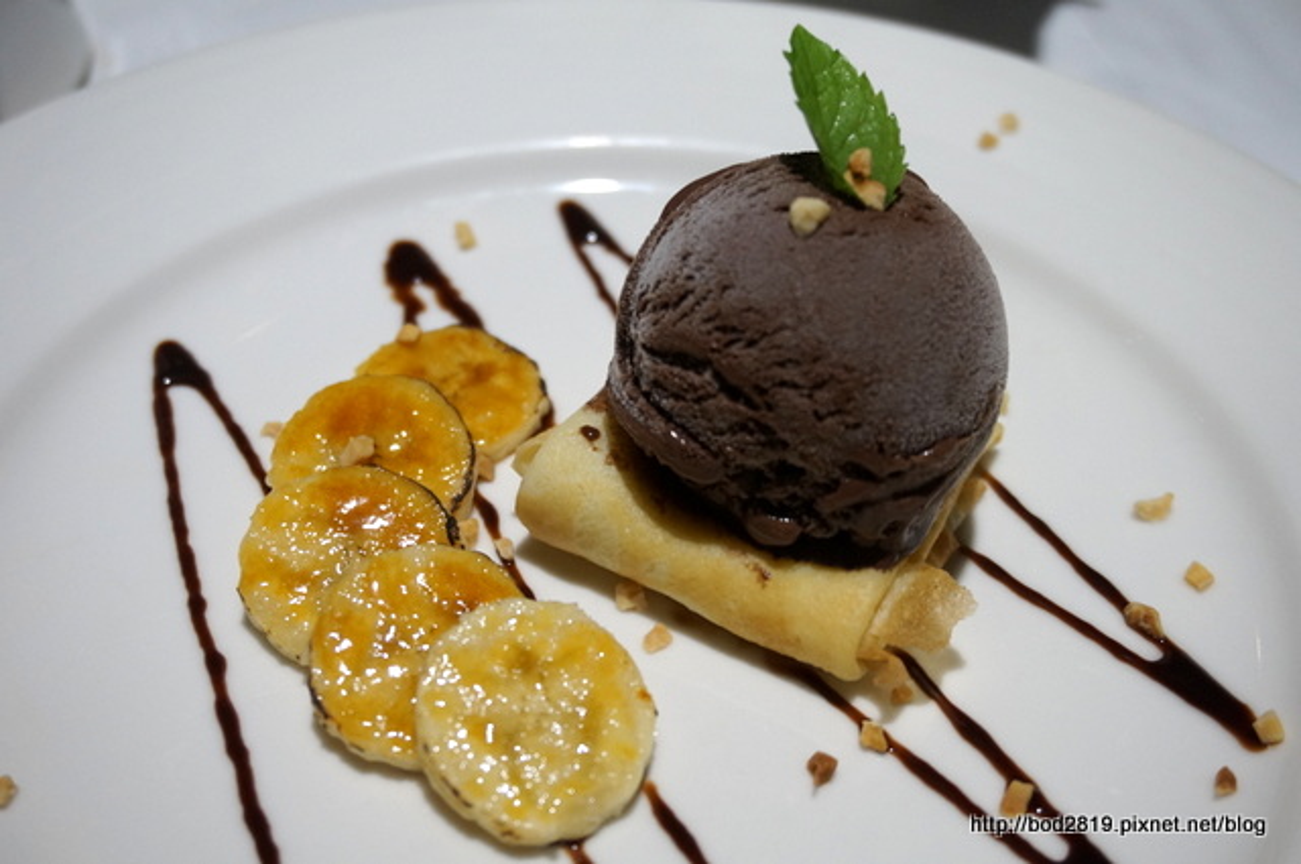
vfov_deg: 30.8
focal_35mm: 44
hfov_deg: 45.0
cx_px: 650
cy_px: 432
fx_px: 1570
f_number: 4.5
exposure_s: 1/60
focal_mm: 29
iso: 640
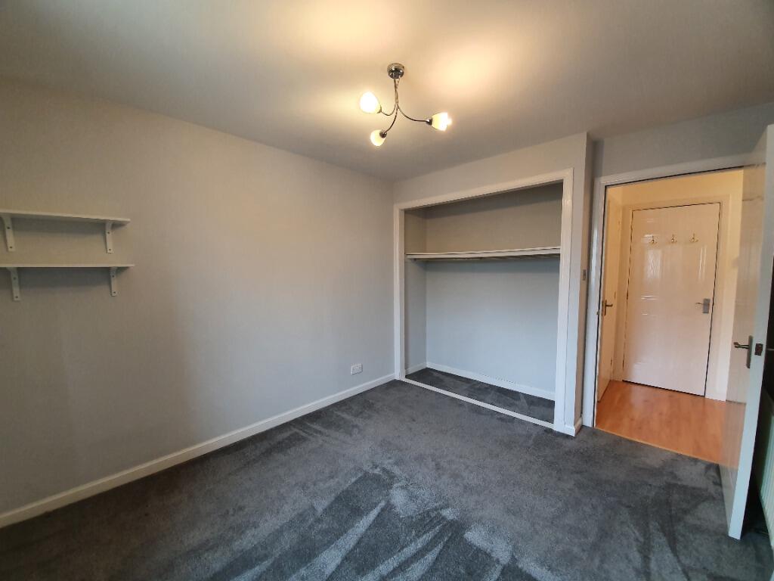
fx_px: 291
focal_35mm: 13
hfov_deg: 106.2
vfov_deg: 89.9
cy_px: 290
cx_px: 387
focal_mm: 1.8
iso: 160
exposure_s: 1/50
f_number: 2.2
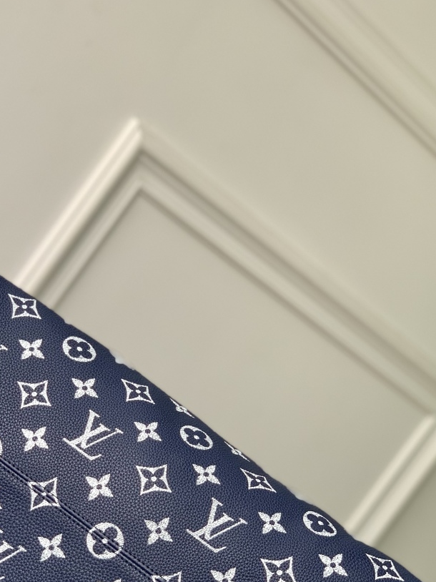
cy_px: 428
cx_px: 117
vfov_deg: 21.2
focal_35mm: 92
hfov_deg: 16.0
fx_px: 1546
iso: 50
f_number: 2.4
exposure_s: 1/122
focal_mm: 6
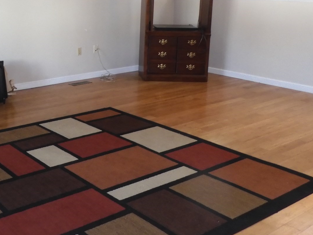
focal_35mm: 46
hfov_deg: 39.2
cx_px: 49
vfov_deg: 31.0
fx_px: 416
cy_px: 62
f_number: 3.4
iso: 320
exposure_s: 1/30
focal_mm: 4.3
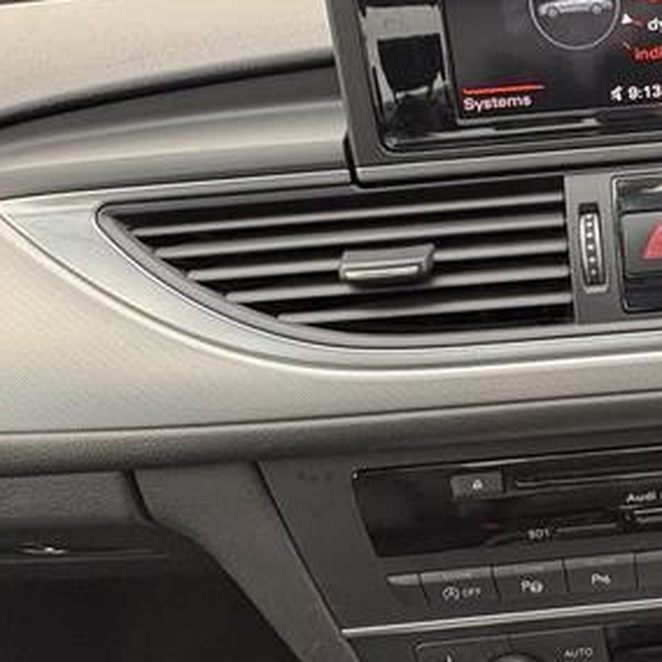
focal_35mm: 39
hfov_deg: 37.5
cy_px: 294
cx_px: 685
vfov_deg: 42.8
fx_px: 844
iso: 200
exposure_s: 1/98
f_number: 2.2
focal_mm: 2.22
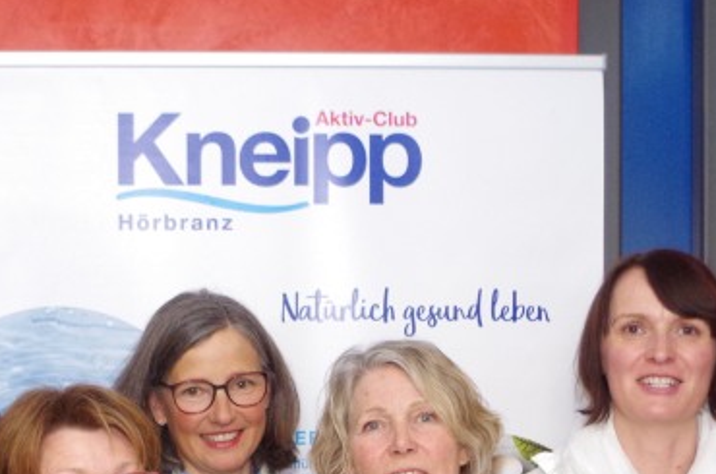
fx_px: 1866
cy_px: 520
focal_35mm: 94
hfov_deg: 21.5
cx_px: 168
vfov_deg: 14.2
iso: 1600
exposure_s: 1/50
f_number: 4
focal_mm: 23.13
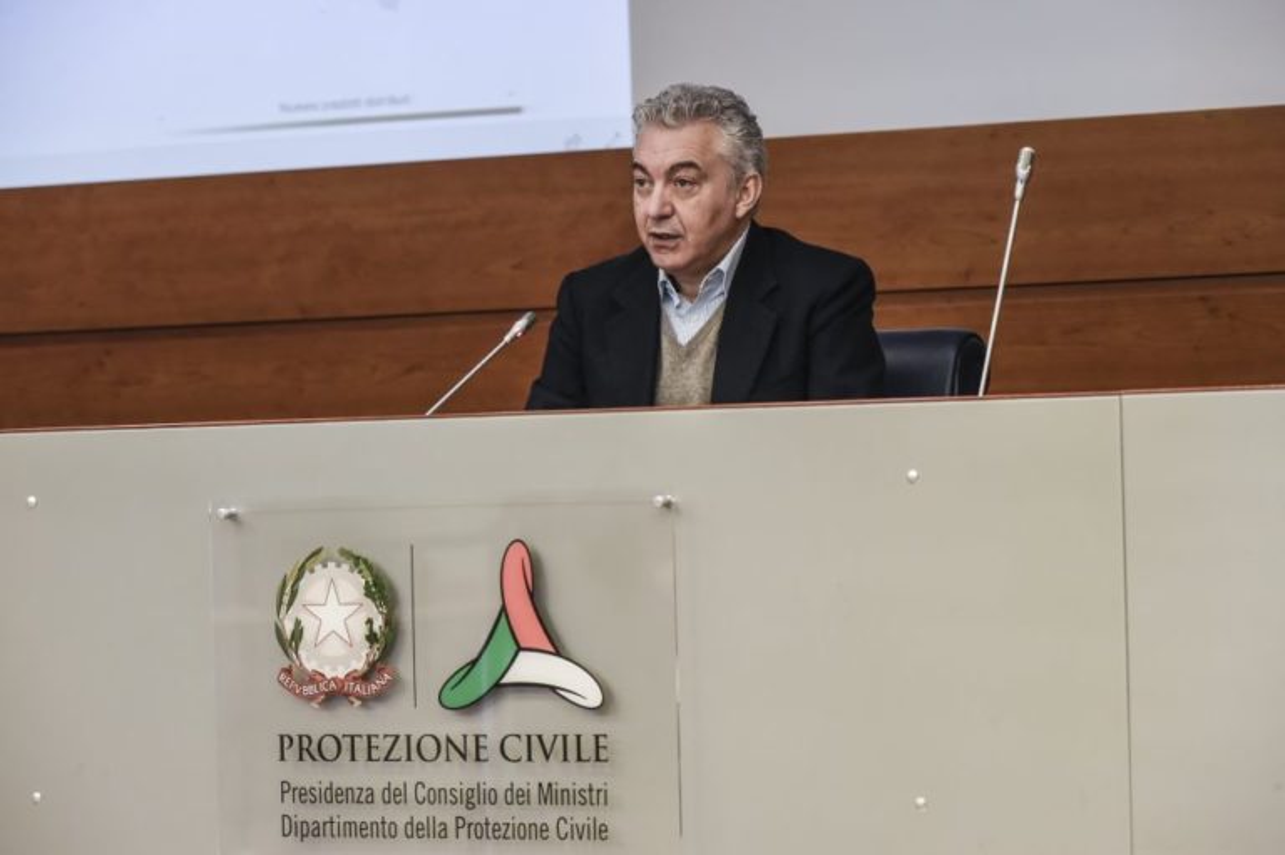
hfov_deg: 15.2
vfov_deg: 10.1
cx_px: 642
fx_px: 4815
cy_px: 428
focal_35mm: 135
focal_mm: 135
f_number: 5.6
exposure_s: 1/125
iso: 3200
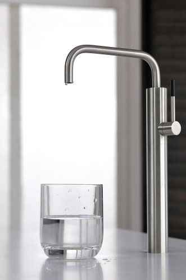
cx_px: 93
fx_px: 642
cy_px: 140
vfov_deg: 24.7
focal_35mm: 82
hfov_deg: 16.5
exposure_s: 1/50
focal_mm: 55
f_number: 4.5
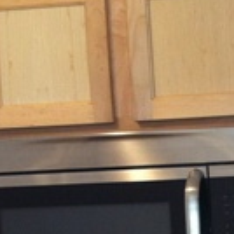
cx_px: 302
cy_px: 350
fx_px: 1369
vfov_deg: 9.5
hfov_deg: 9.6
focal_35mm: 179
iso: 80
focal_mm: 3.85
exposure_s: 1/30
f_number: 2.8
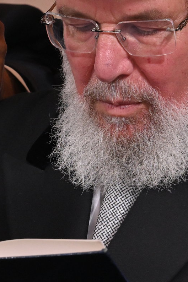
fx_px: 2116
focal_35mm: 270
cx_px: 102
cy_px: 138
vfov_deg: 7.6
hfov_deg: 5.1
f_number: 8
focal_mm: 68
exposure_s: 1/200
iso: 1250
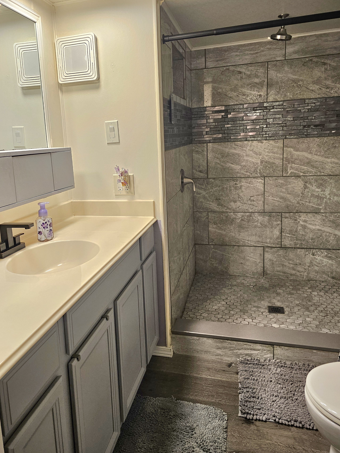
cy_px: 202
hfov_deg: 51.1
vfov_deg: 65.1
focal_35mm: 27
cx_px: 141
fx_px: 354
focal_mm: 6.3
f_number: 1.7
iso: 160
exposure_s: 1/120
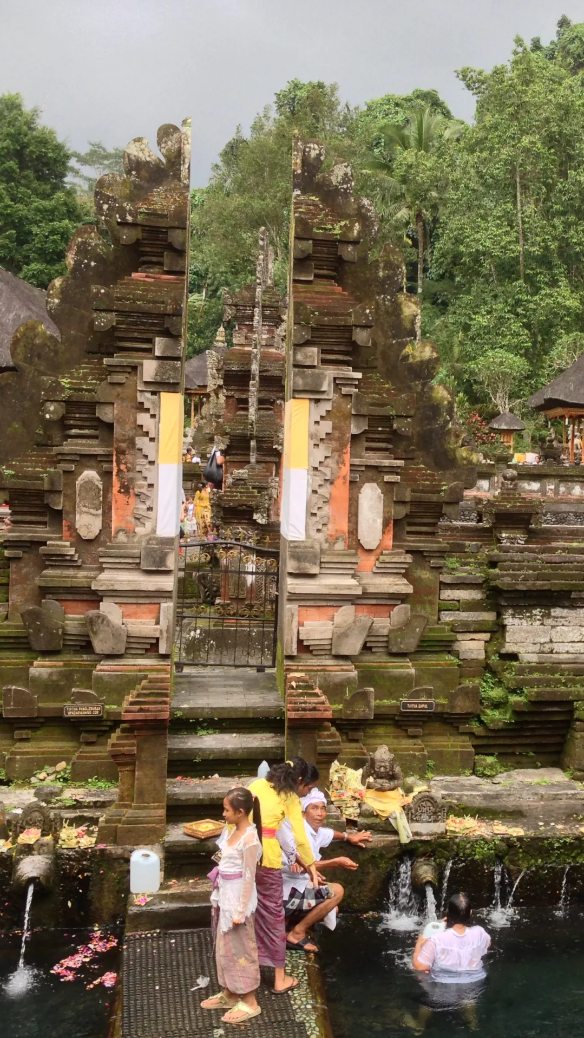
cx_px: 452
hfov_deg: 24.6
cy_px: 519
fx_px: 1321
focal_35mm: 48
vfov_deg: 42.9
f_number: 2.4
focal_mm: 4.13
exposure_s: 1/161
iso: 50
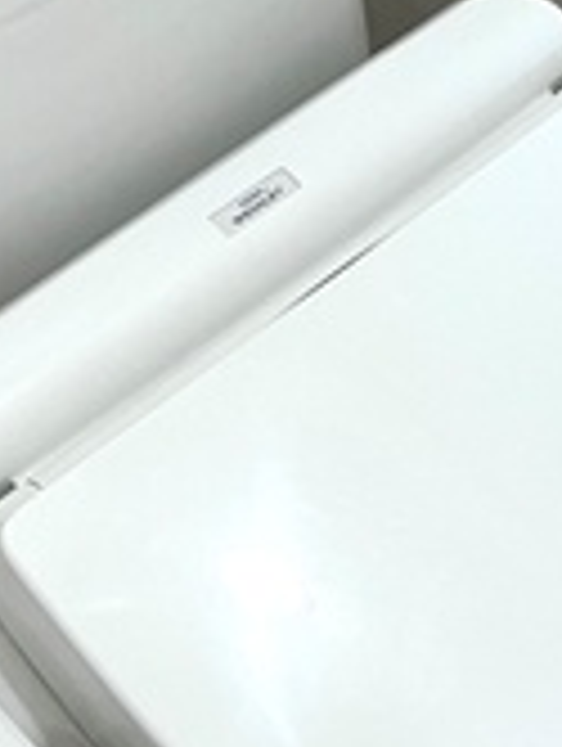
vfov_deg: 16.2
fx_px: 2548
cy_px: -76
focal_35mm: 118
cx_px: 834
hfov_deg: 12.0
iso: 50
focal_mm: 3.99
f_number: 1.8
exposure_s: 1/50
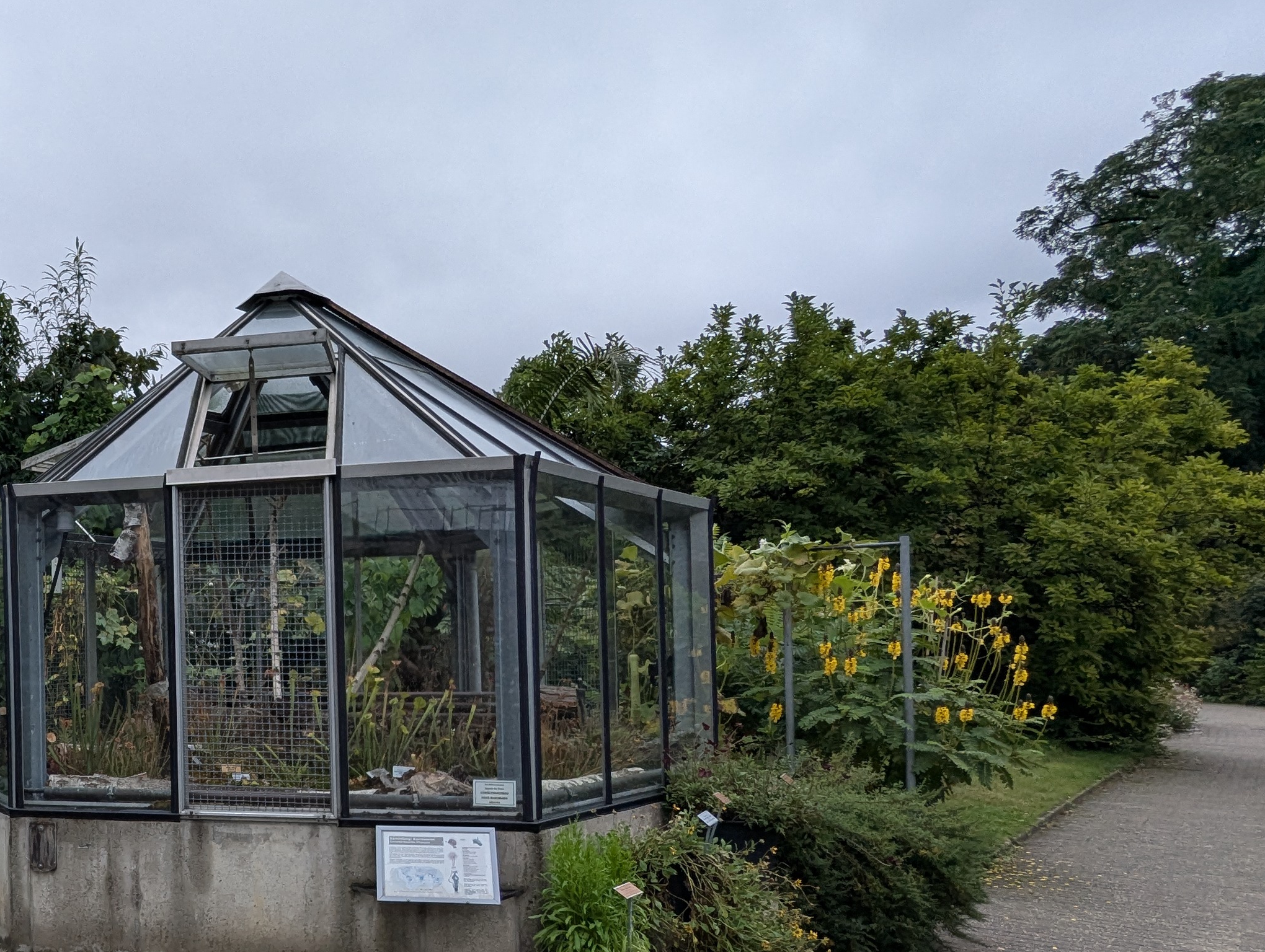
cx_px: 27
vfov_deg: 43.6
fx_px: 1171
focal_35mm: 32
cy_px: 643
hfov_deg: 47.9
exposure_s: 1/641
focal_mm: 2.35
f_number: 2.2
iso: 53
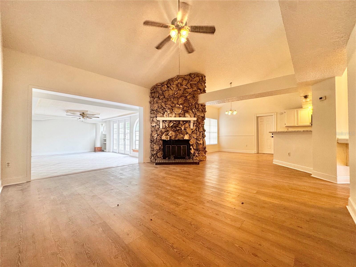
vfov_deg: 85.7
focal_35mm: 14
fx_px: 144
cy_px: 134
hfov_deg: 102.1
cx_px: 178
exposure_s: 1/120
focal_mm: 2.22
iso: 200
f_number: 2.2
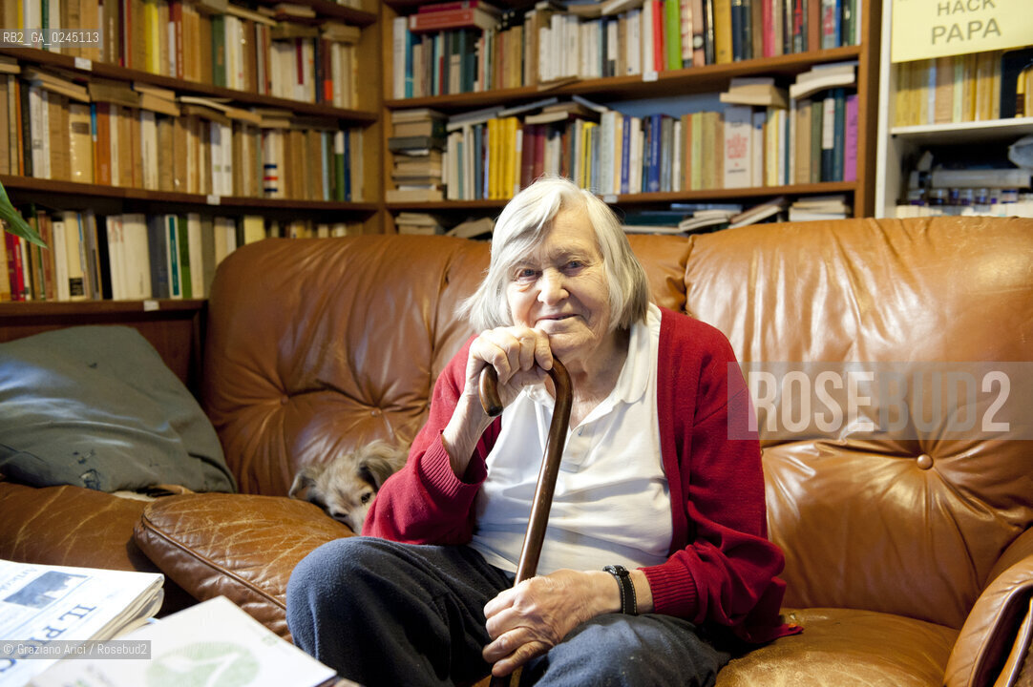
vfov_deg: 37.8
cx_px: 516
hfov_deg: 54.5
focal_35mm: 35
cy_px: 344
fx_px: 1004
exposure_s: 1/60
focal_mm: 35
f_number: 4
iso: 3200
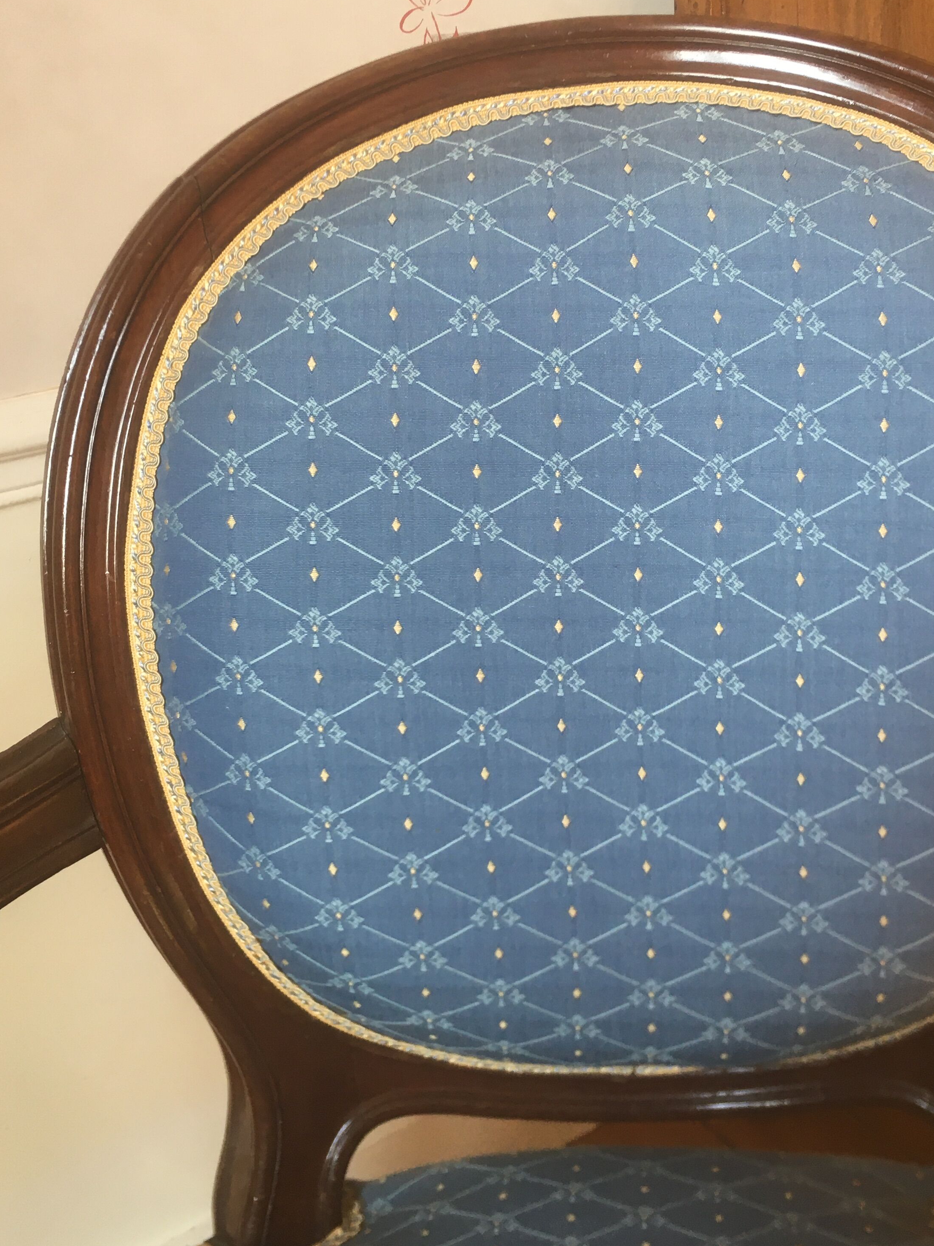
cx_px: 562
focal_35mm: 40
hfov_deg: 35.8
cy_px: 560
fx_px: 1439
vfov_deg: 46.7
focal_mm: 4.15
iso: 25
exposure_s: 1/33
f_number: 2.2
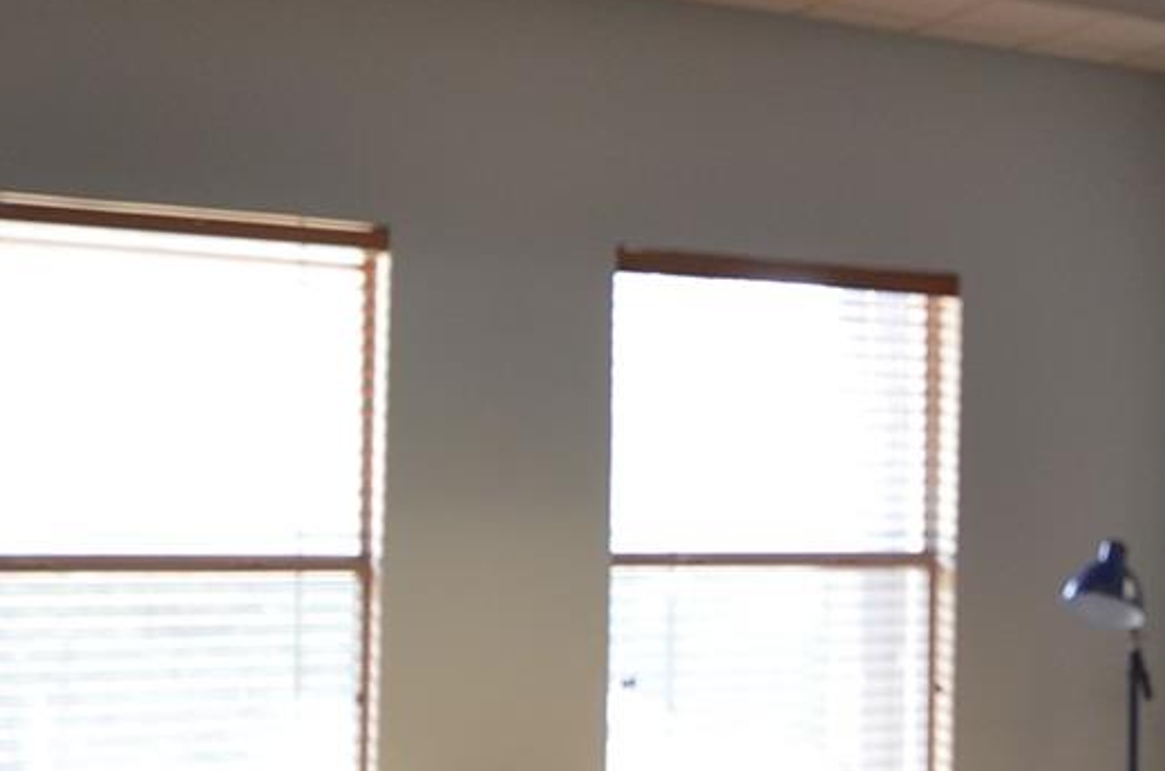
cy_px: 572
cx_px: 1161
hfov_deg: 31.5
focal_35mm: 59
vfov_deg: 22.7
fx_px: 1905
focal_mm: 10
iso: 400
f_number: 4
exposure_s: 1/60
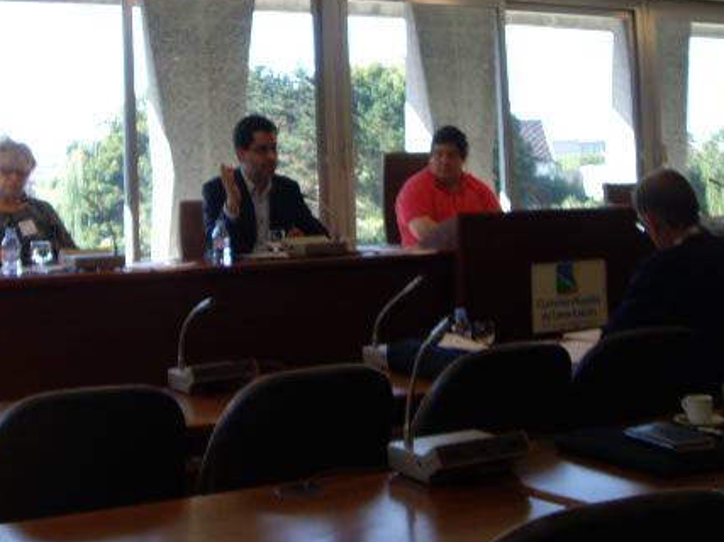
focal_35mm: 57
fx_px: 1192
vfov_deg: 25.4
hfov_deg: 33.4
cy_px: 139
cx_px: 229
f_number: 2.7
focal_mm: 6.2
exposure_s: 1/160
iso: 100
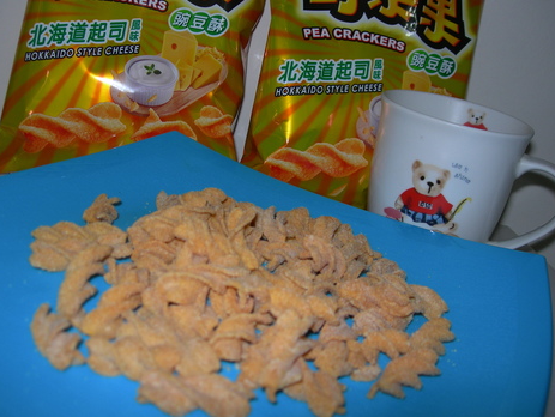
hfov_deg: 45.7
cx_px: 265
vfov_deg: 35.2
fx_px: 658
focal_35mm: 41
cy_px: 196
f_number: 2.8
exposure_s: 1/60.1
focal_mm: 7.8
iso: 50
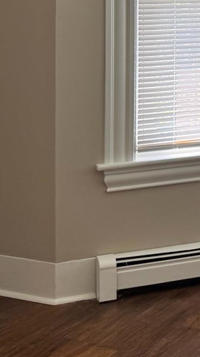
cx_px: 379
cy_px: -1
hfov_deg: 12.6
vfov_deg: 23.7
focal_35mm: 86
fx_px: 812
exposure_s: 1/130
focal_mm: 6.76
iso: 50
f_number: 1.78
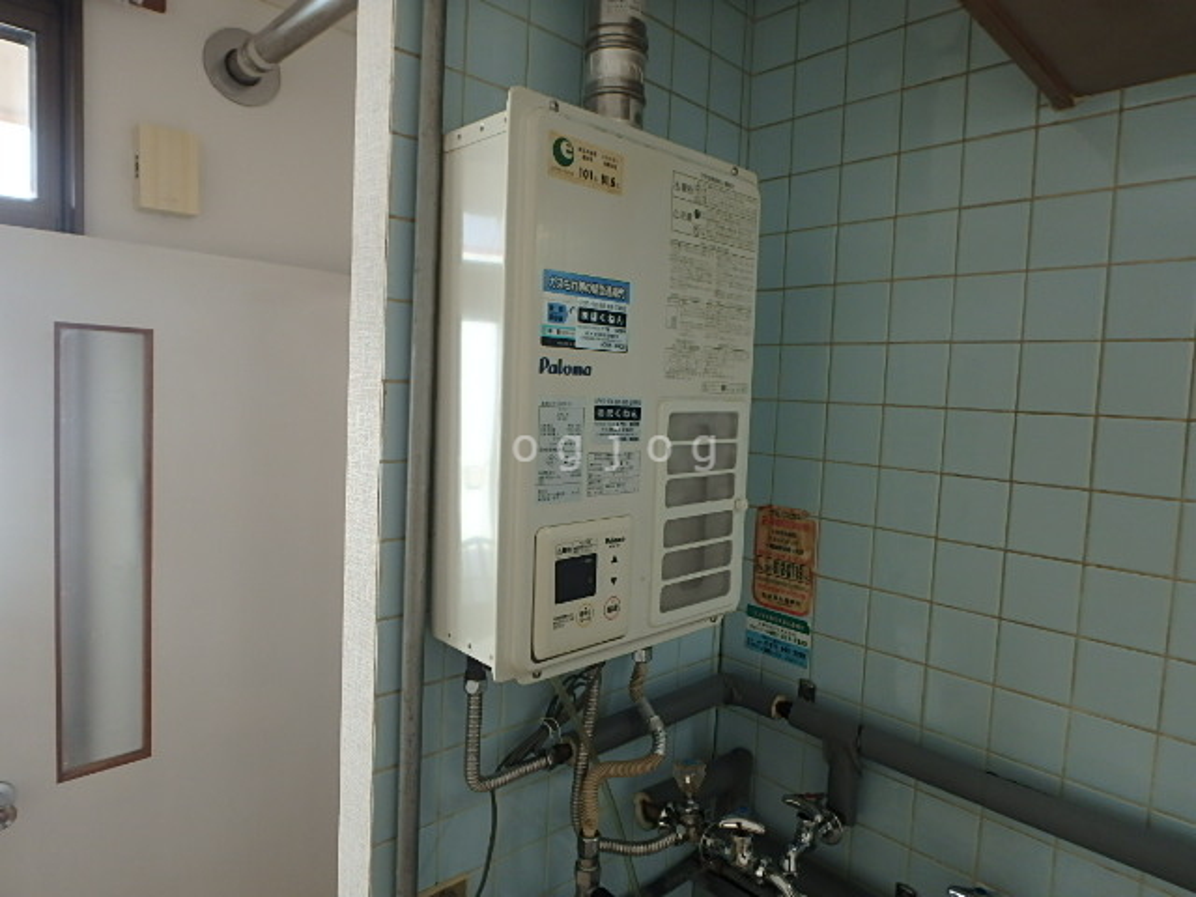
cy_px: 448
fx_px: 726
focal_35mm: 21
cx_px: 598
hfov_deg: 79.0
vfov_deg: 63.4
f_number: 3.5
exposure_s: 1/80
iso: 125
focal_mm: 3.7
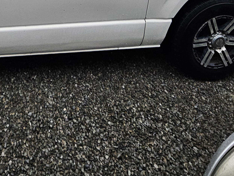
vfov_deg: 24.6
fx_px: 284
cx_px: 5
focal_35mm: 42
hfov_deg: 39.9
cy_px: -102
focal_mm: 1.74
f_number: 2.2
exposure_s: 1/100
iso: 50
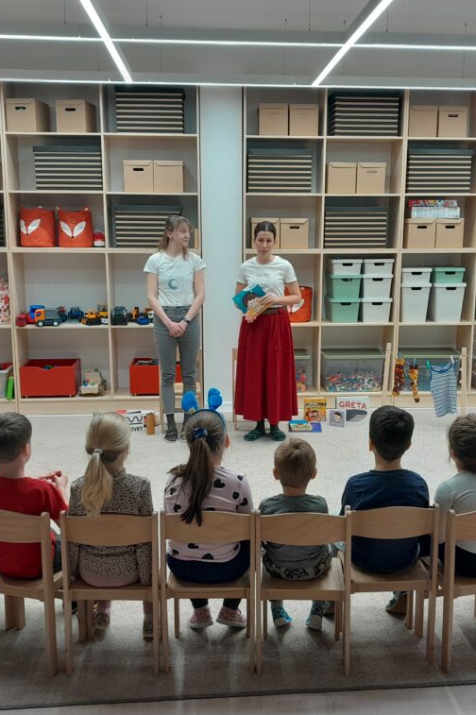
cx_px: 265
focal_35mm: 38
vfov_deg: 50.7
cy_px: 357
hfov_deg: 35.0
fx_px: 754
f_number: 1.8
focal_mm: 4
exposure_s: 1/50
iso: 40
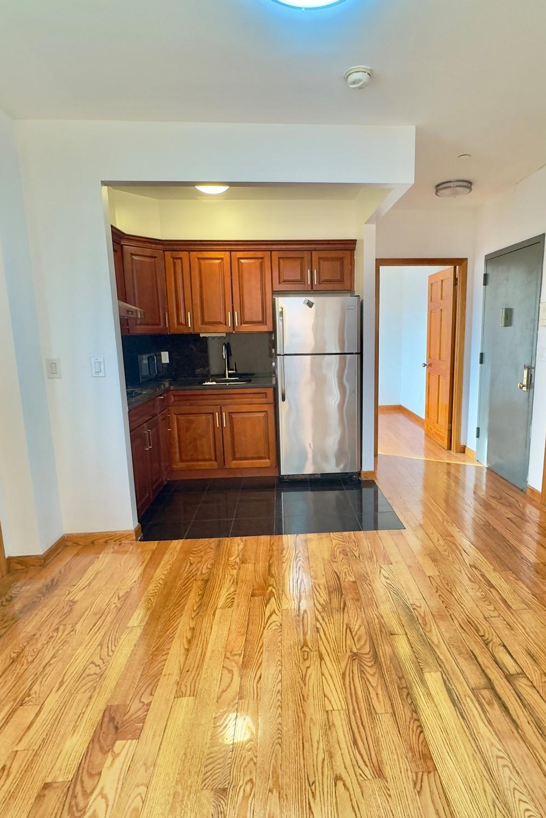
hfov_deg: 61.6
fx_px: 455
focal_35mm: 20
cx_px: 315
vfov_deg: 84.0
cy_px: 410
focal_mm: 2.22
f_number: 2.2
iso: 320
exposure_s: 1/120
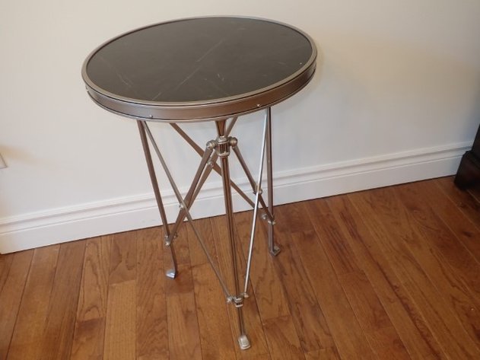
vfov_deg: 46.8
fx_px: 416
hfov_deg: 60.0
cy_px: 180
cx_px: 240
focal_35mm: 30
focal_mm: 5.4
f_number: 2.3
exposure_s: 1/30
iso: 200
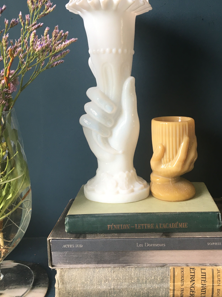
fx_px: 325
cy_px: 117
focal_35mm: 38
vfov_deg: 48.6
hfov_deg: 37.4
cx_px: 143
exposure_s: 1/33
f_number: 2.2
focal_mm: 4.15
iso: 25
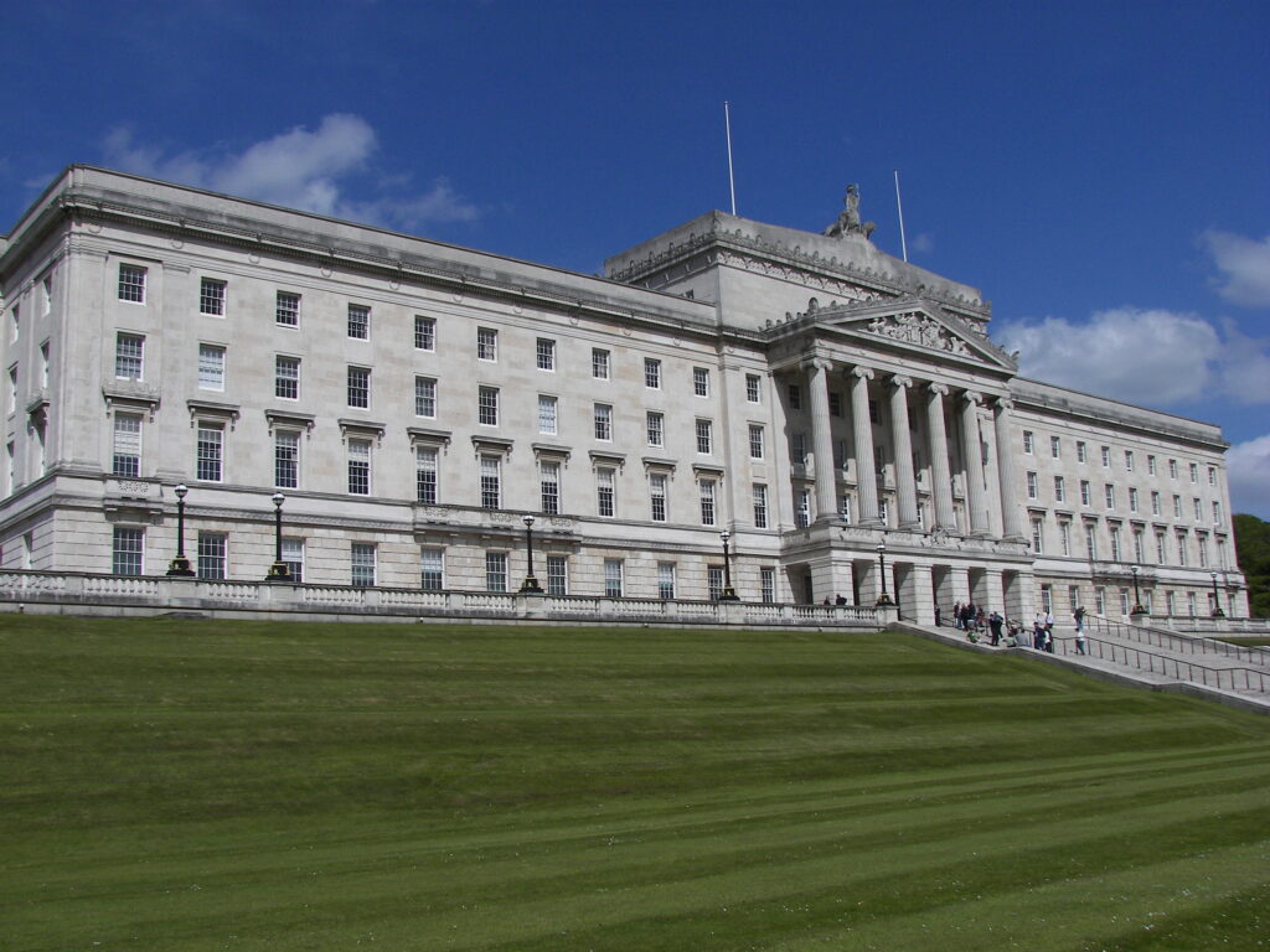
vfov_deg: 39.7
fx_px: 1321
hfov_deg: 51.4
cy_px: 476
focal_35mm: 36
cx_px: 635
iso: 64
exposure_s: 1/1000
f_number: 5.6
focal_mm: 6
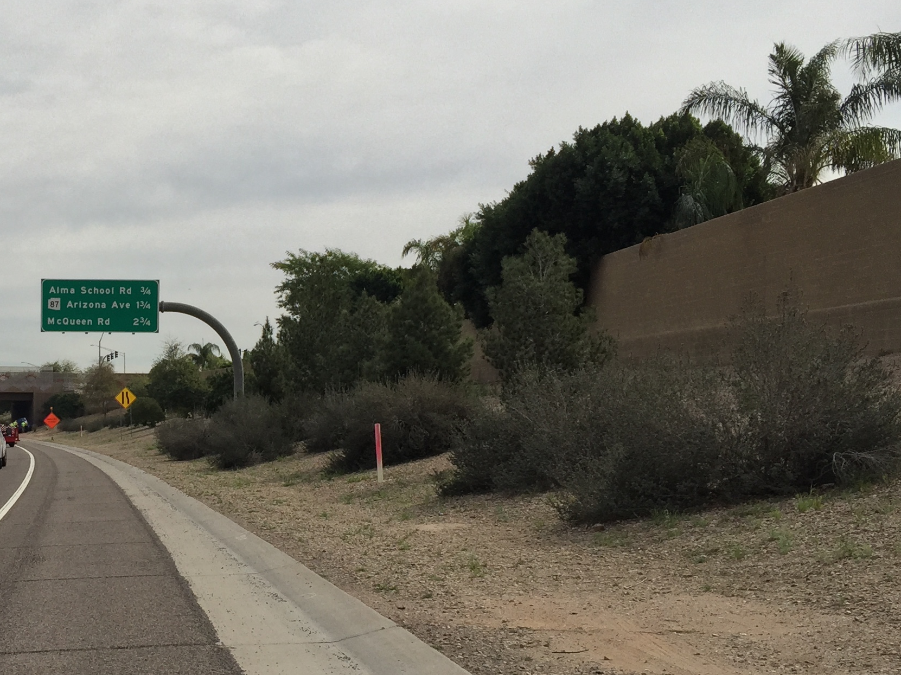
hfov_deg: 32.2
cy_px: 406
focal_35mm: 57
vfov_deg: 25.6
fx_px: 1483
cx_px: 92
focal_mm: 4.15
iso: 32
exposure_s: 1/3597
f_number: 2.2
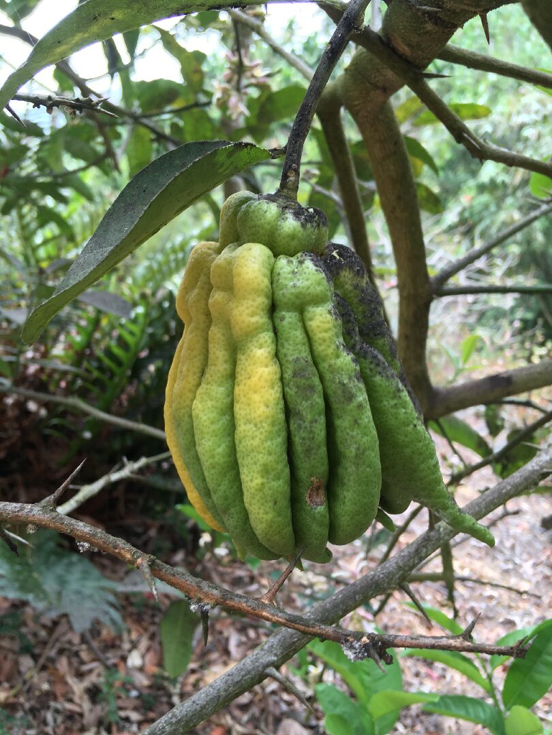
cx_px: 276
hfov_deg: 48.2
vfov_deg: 61.7
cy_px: 368
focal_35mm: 29
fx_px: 617
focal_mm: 4.15
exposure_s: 1/60
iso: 32
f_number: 2.2
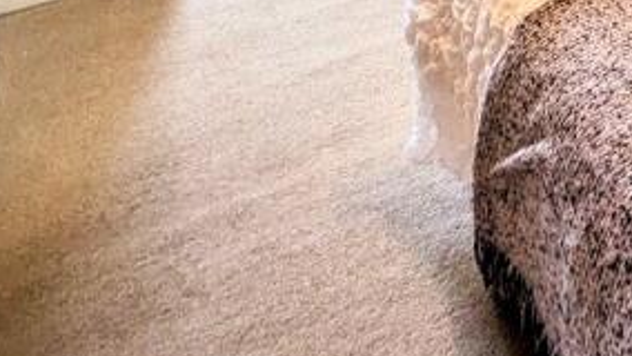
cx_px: 703
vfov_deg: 15.8
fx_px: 1056
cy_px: -319
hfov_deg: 29.8
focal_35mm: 63
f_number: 2.2
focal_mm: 2.35
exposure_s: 1/60
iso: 55
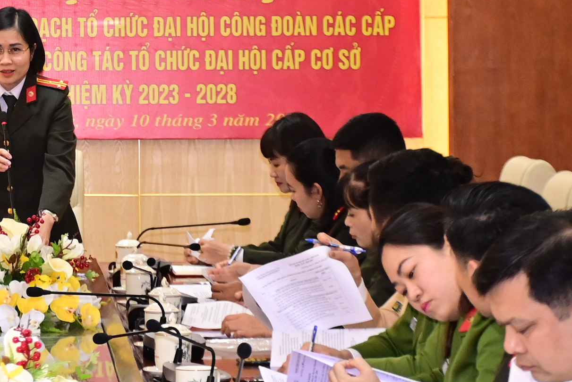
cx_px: 0
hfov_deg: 9.0
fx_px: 3594
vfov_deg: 6.1
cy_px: 149
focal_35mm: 226
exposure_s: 1/200
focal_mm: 62
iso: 2500
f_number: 5
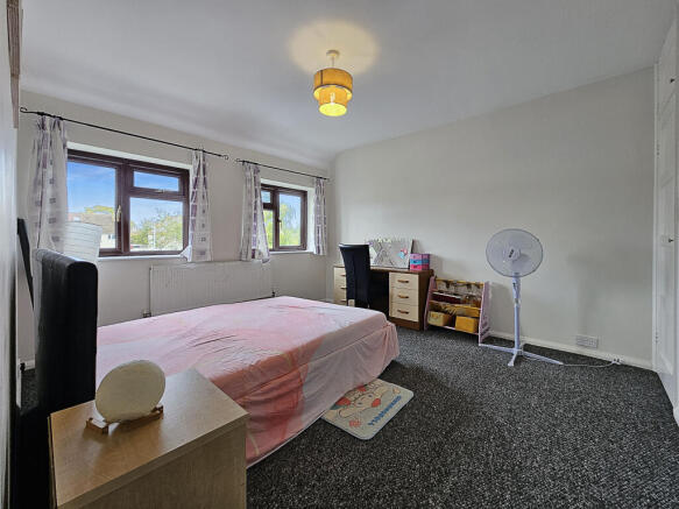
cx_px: 340
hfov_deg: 106.2
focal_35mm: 13
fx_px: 255
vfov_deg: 89.9
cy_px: 254
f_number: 2.2
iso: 50
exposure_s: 1/50
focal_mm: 2.2
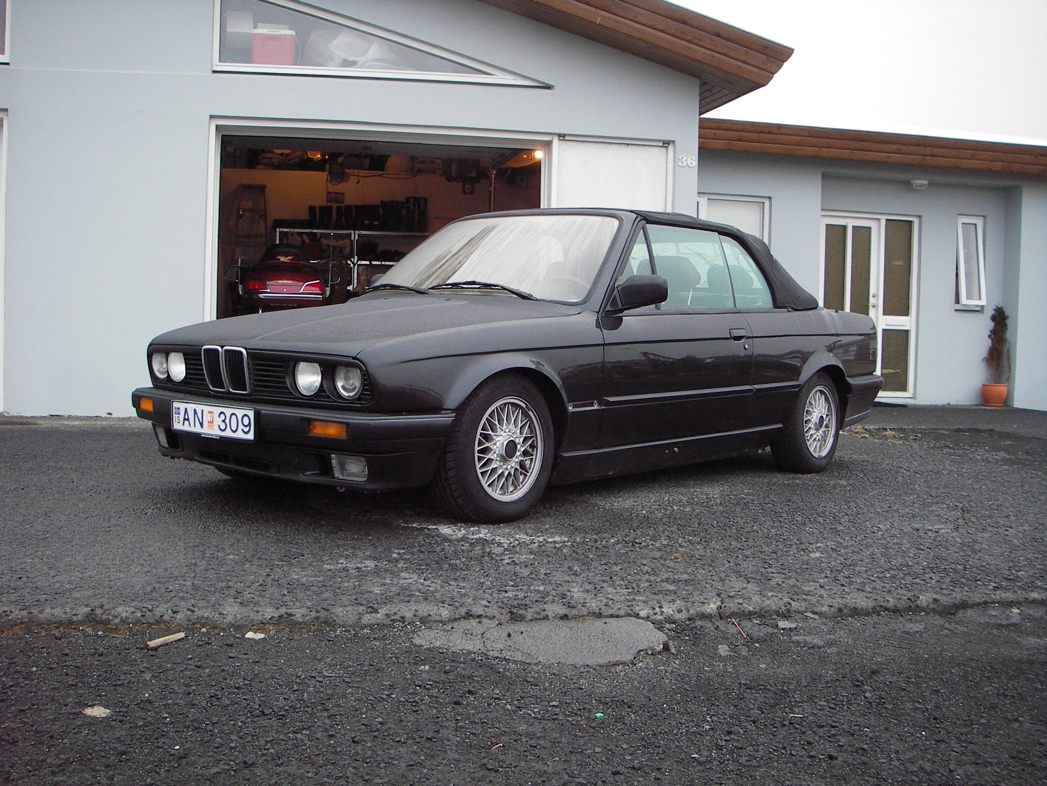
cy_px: 393
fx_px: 1149
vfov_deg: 37.7
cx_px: 524
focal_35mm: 38
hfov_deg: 49.0
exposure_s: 1/30
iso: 80
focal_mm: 6.3
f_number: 3.3
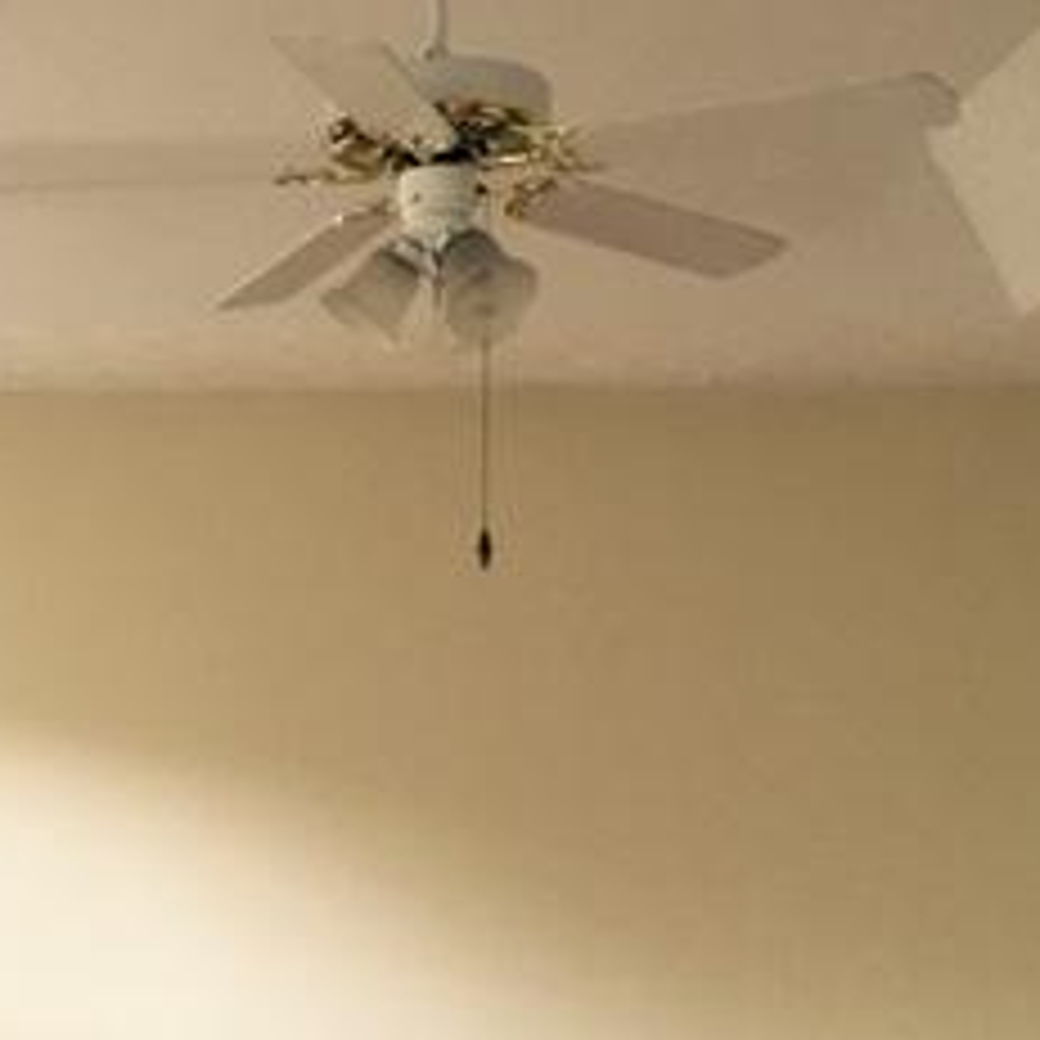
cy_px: 936
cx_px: 90
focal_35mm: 71
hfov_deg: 23.6
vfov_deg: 23.7
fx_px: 2413
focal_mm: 4.15
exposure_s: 1/30
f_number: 2.2
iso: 50
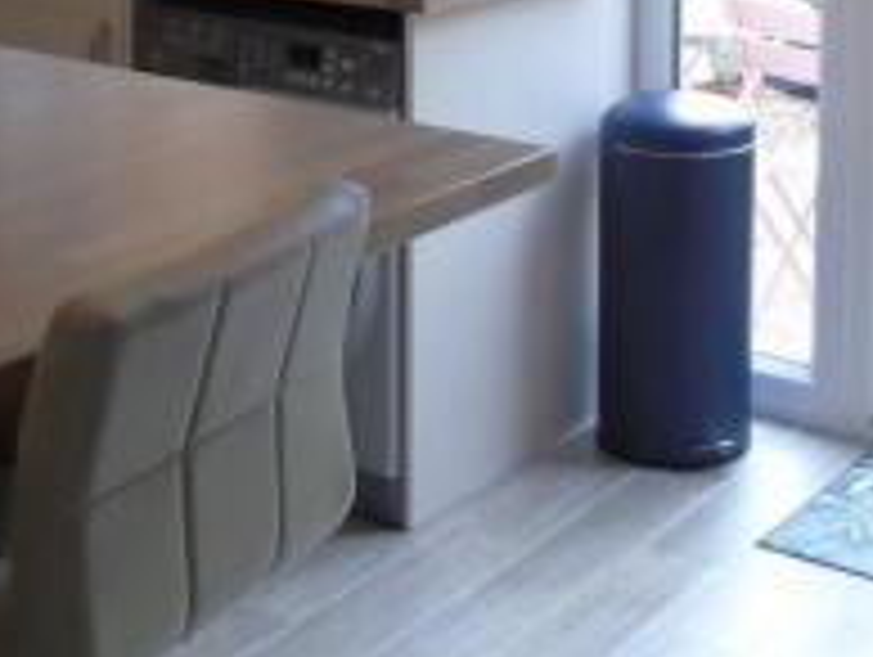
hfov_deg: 25.8
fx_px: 1894
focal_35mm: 75
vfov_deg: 18.2
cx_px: 574
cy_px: -223
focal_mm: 4.4
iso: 160
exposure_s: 1/30
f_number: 3.4
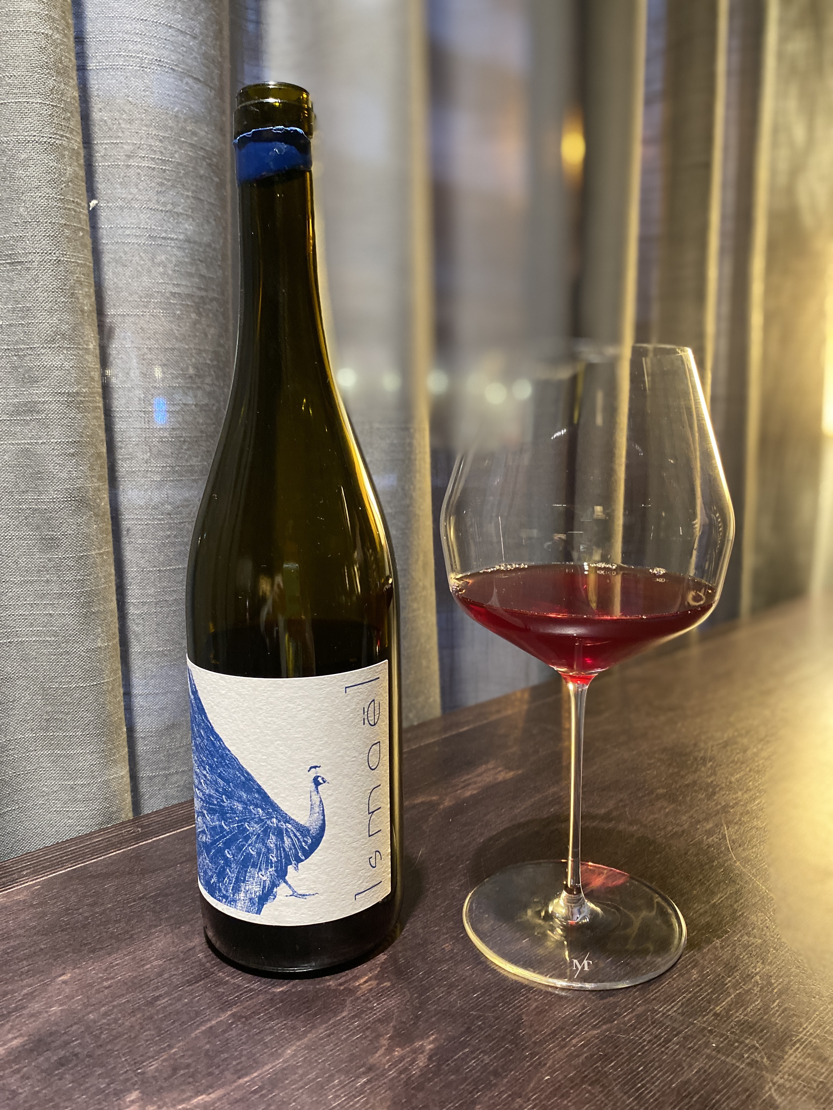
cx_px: 416
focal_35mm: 26
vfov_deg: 67.3
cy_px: 555
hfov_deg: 53.1
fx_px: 834
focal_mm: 4.25
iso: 500
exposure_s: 1/47
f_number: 1.8
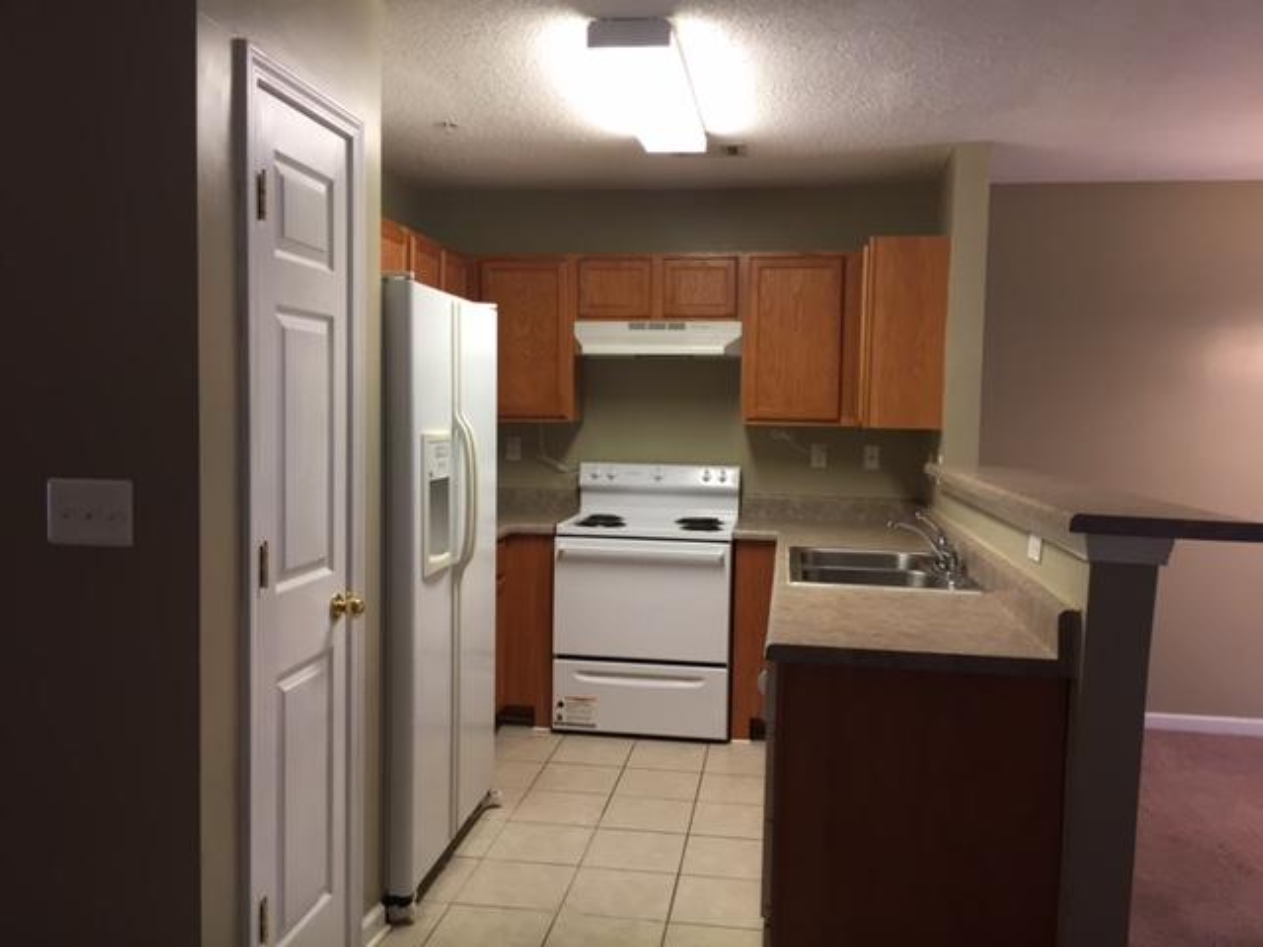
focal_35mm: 29
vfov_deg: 48.2
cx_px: 632
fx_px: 1058
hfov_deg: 61.7
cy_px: 474
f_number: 2.2
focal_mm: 4.15
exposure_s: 1/30
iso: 64
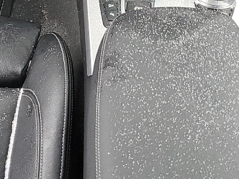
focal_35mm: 105
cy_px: -52
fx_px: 725
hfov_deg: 18.7
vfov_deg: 13.6
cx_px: 111
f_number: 1.5
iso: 104
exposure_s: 1/60.2
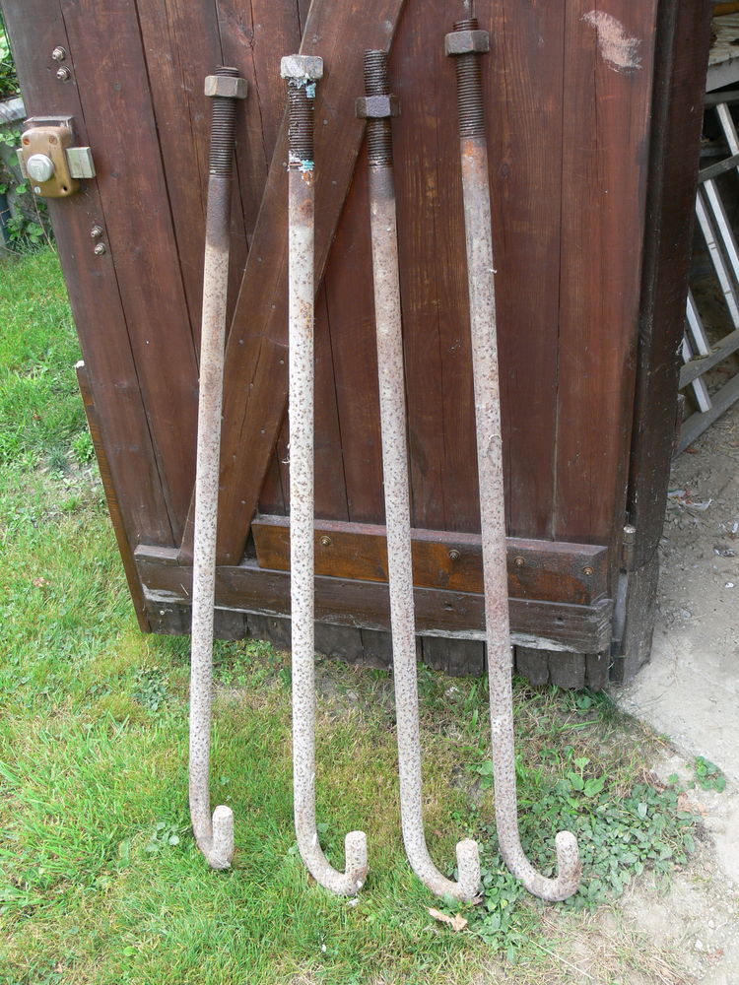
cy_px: 492
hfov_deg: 40.7
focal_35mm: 35
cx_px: 370
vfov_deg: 52.6
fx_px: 996
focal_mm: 7.4
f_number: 3.6
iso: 80
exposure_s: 1/50
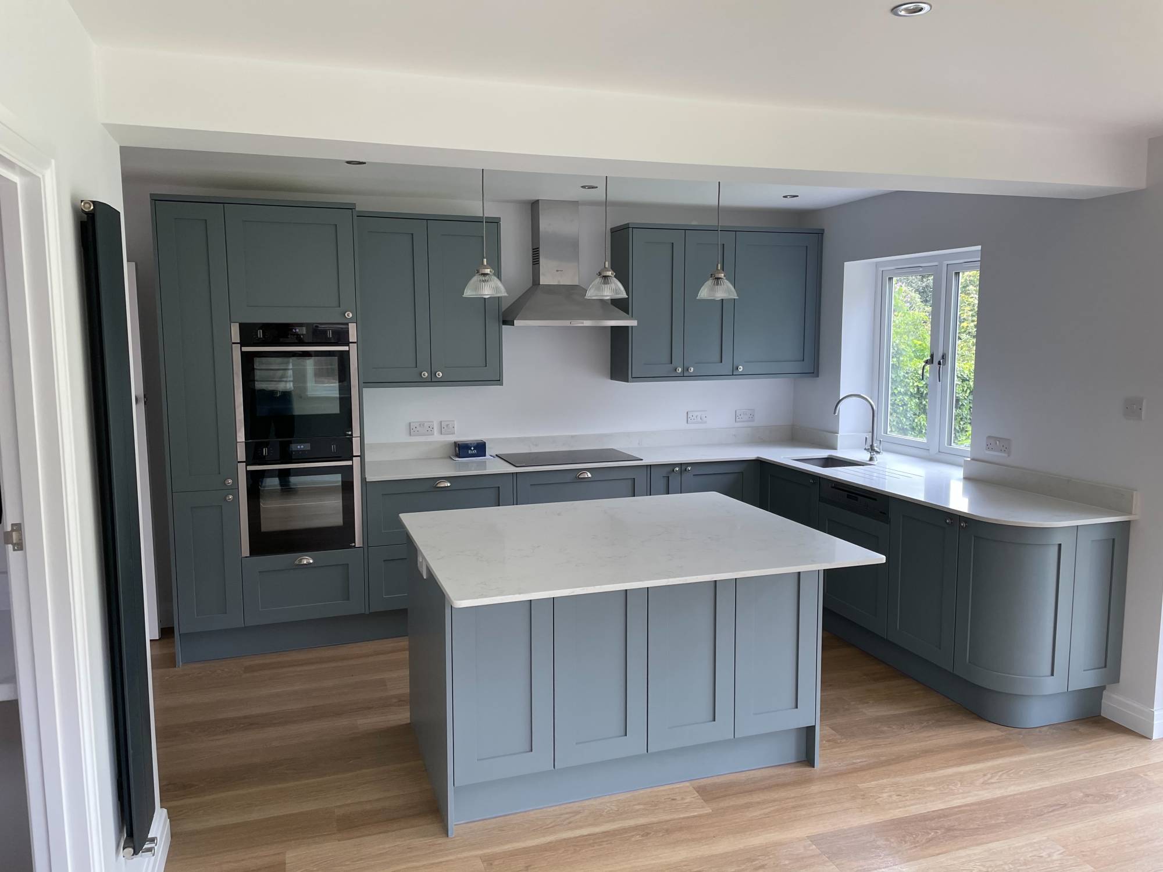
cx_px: 582
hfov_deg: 67.3
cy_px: 436
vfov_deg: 53.1
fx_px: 874
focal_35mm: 26
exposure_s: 1/121
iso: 100
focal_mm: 4.2
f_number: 1.6
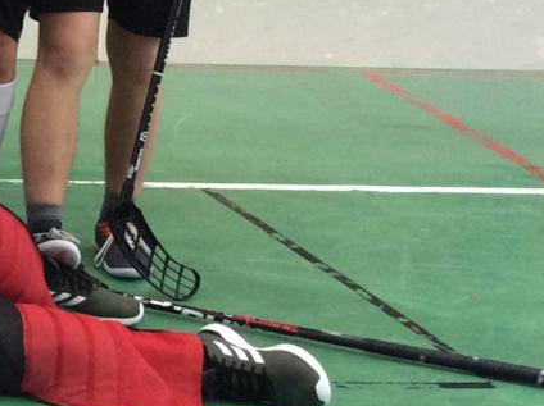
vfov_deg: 14.3
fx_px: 1585
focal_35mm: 101
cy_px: -30
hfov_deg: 17.5
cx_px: -271
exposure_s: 1/25
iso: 125
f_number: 2.4
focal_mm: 3.3
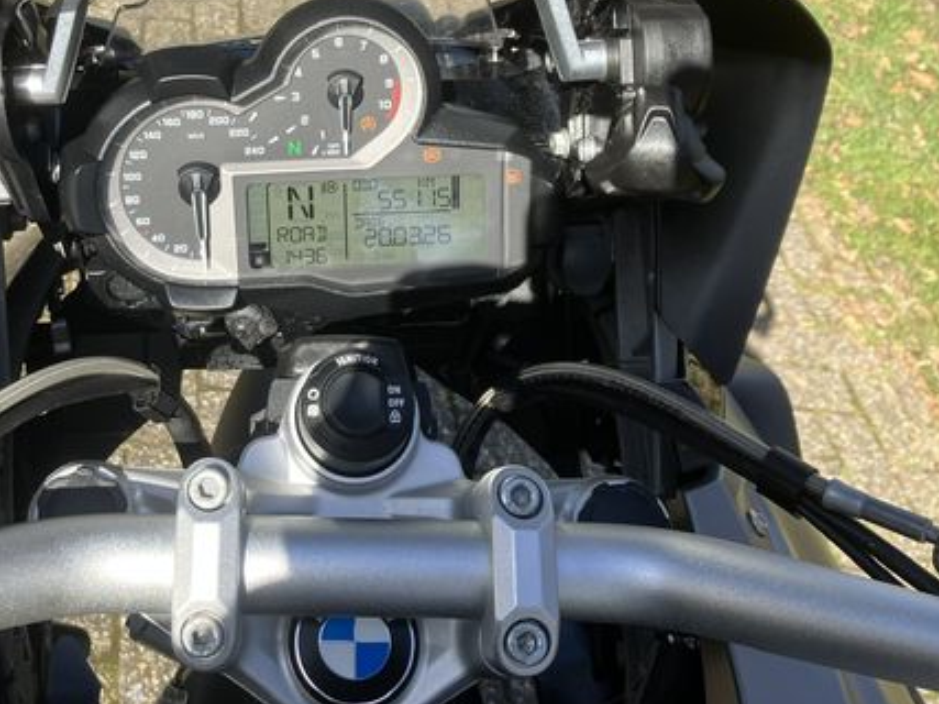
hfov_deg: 43.8
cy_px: 198
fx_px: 1139
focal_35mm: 42
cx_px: 277
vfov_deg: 33.8
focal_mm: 3.99
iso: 32
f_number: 1.8
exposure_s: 1/631
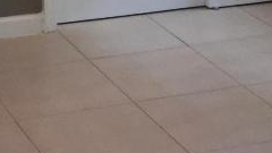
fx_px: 1039
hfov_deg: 14.9
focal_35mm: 144
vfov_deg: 8.3
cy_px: -66
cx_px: 76
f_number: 2.4
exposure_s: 1/30
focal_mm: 3.3
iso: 100
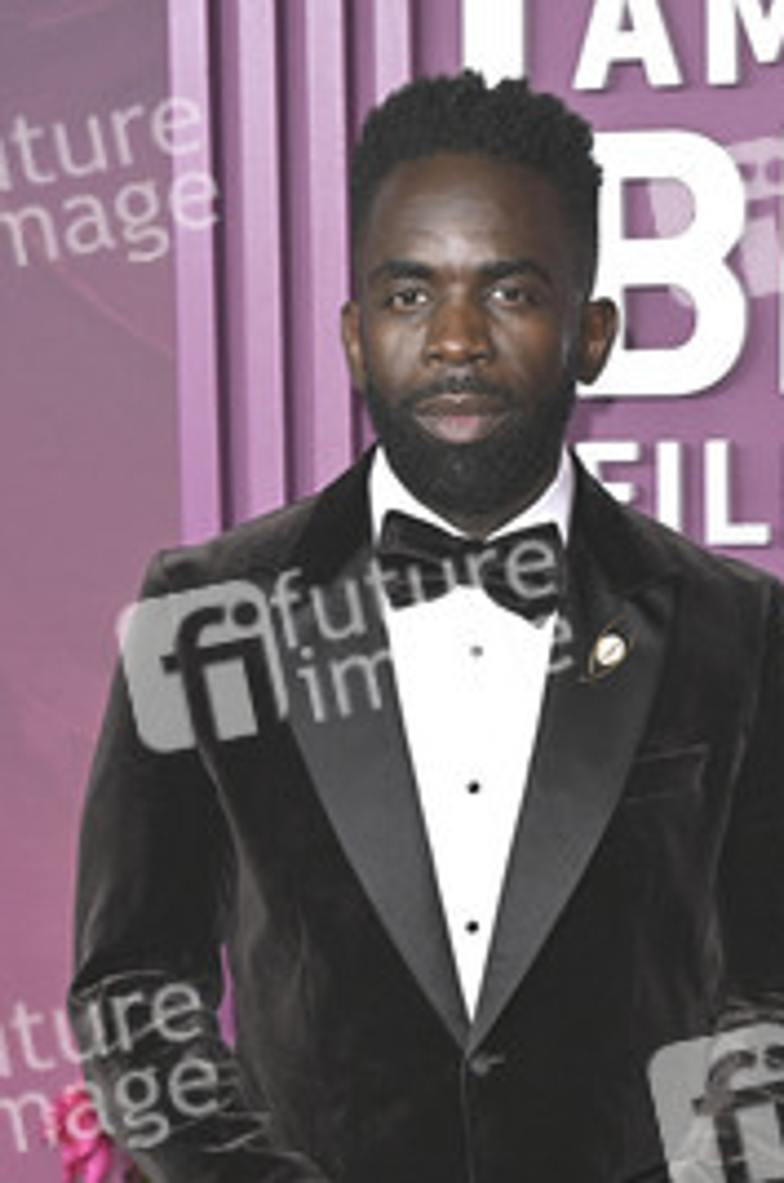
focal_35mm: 96
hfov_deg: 14.2
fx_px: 3148
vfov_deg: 21.1
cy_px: 868
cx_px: 474
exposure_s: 1/320
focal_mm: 64
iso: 2000
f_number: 5.6
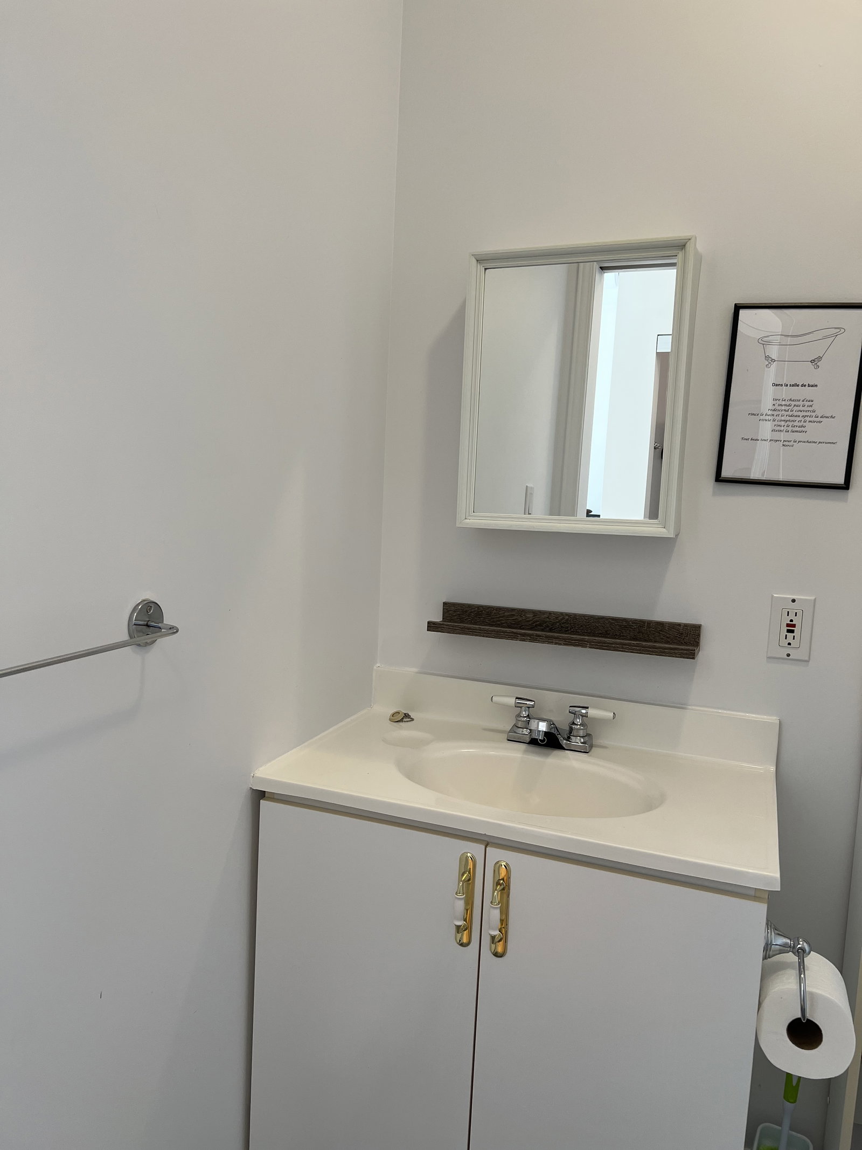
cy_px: 575
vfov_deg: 67.3
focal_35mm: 26
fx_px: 863
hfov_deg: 53.1
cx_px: 431
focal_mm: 5.7
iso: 64
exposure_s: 1/120
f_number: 1.5
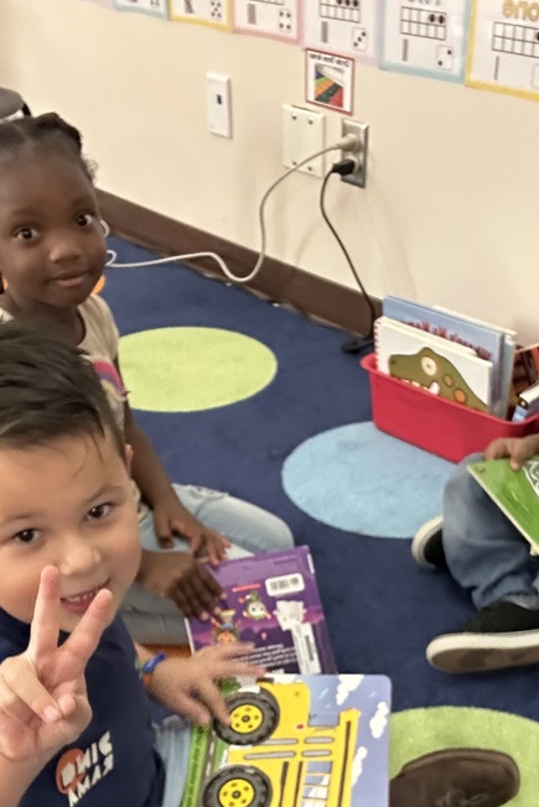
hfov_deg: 27.5
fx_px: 1100
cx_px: 275
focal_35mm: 49
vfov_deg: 39.2
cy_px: 613
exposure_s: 1/30
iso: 500
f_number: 1.9
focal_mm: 2.69
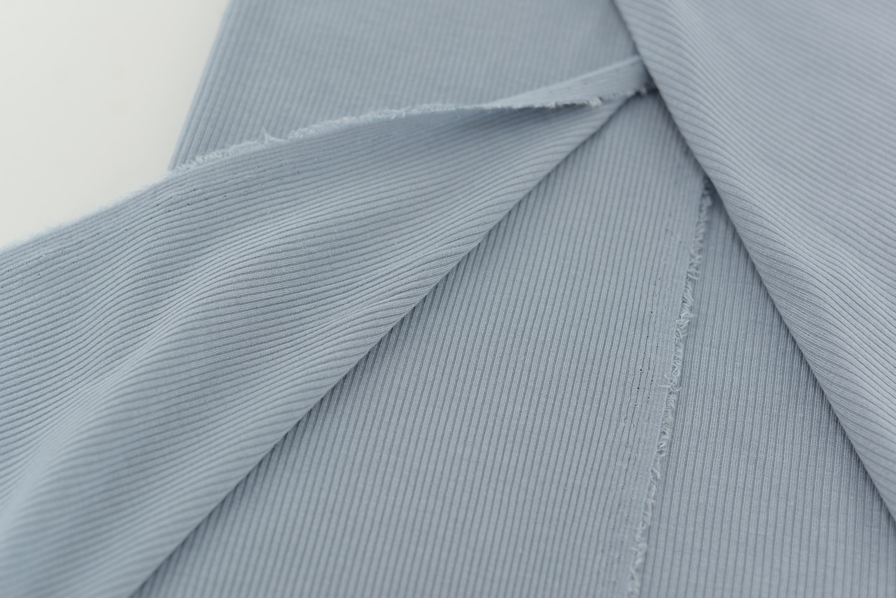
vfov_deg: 27.0
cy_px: 299
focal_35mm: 50
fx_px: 1245
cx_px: 448
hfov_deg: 39.6
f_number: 3.5
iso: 100
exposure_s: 1/160
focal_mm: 50
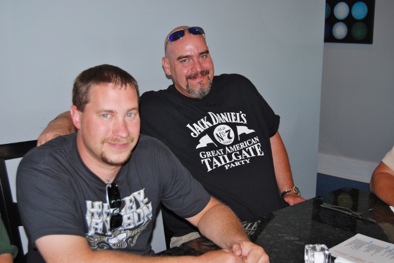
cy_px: 132
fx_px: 526
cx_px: 197
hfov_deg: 41.1
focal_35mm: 48
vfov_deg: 28.1
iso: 200
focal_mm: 32
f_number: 4.5
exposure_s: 1/60
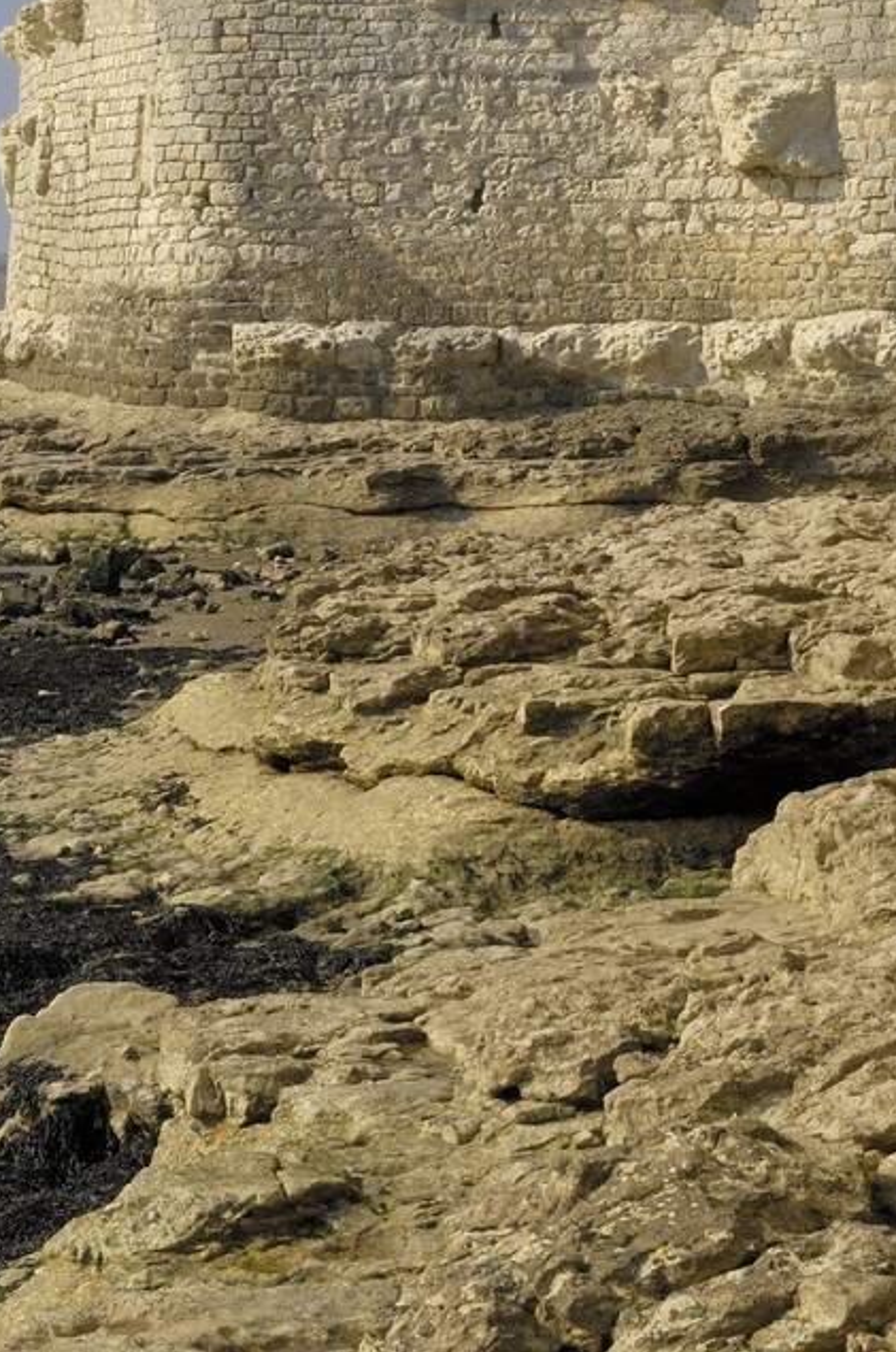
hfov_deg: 11.2
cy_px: -179
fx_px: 4534
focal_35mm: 121
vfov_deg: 16.4
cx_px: 777
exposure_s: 1/160
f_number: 13
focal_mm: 32
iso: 100
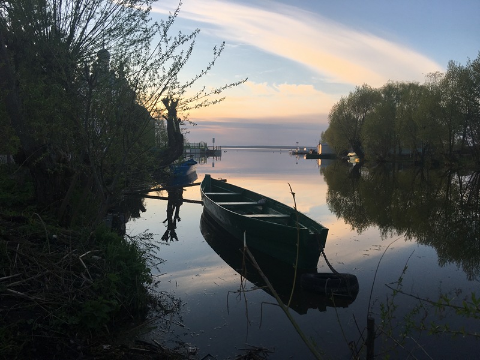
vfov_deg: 48.2
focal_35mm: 29
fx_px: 402
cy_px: 180
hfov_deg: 61.7
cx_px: 240
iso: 25
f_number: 2.2
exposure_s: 1/432
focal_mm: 4.15
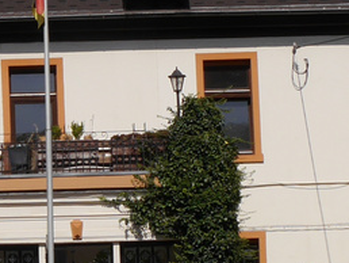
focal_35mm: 156
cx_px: -19
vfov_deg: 9.5
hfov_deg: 12.5
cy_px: 148
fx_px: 1574
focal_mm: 14
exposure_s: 1/500
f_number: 9
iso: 160
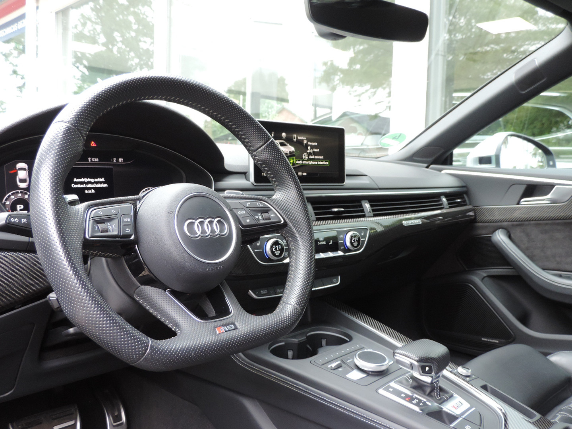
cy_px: 214
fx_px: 545
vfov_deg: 42.9
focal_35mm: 33
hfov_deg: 55.4
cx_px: 286
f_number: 3.2
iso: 400
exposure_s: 1/50
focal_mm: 5.8
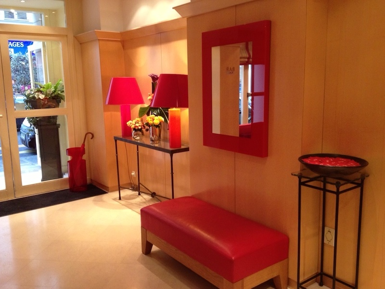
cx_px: 192
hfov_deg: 52.6
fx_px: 389
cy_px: 144
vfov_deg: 40.7
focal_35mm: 35
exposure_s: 1/20
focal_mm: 4.28
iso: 200
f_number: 2.4
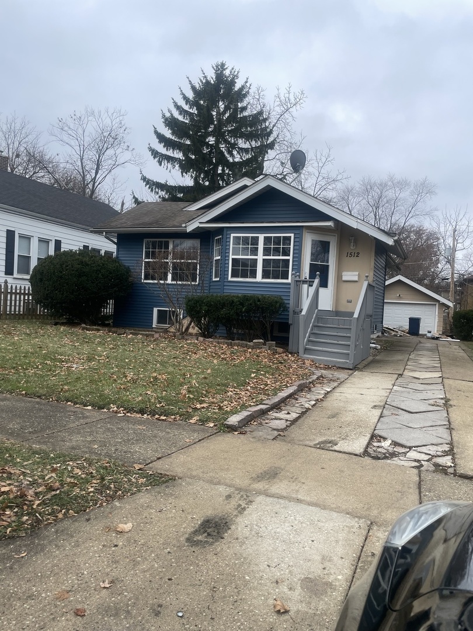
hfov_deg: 53.1
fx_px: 474
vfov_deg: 67.3
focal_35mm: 26
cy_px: 316
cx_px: 236
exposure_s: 1/682
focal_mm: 4.2
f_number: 1.6
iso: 32
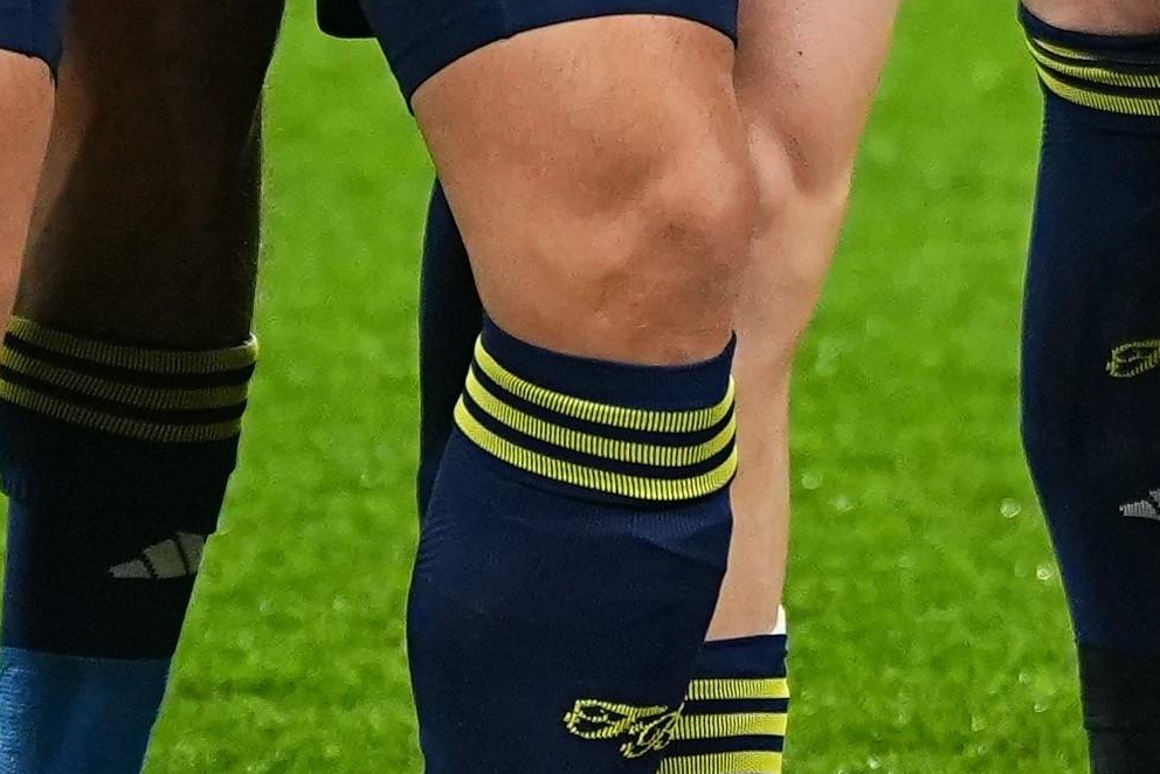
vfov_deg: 1.7
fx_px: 25494
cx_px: 2315
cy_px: -942
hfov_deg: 2.6
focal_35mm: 791
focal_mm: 112
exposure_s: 1/2000
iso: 2000
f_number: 2.8
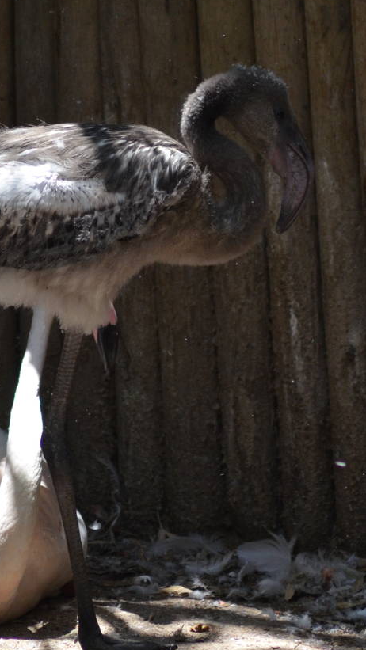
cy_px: 389
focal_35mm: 703
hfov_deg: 1.7
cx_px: 267
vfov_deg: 3.1
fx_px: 12125
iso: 800
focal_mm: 230
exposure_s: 1/800
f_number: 5
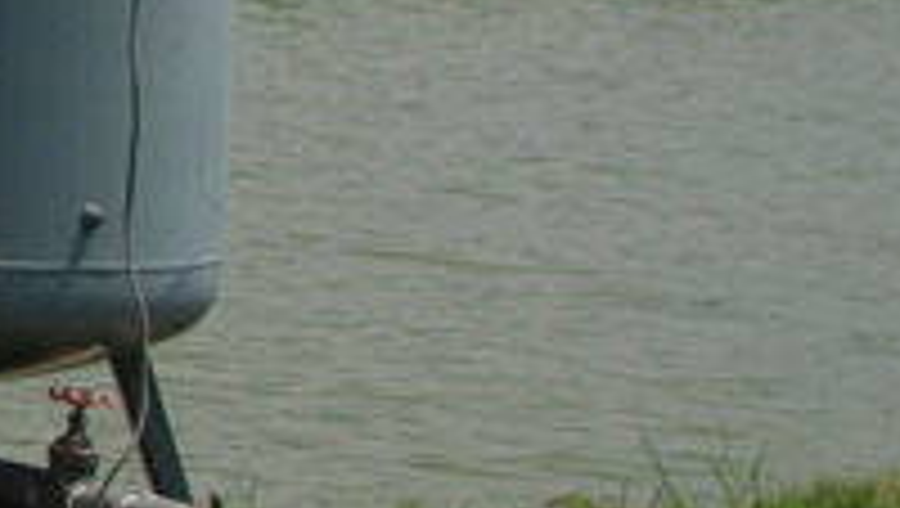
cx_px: -1210
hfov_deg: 9.3
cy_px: 79
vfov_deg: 5.8
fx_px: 4993
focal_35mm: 209
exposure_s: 1/750
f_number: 6.7
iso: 100
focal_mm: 26.25
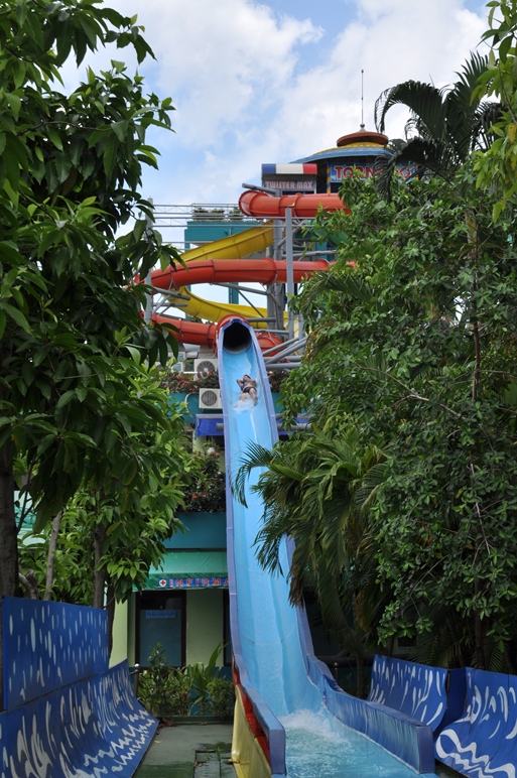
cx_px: 258
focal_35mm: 75
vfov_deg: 27.0
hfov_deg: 18.1
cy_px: 389
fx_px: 1619
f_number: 14
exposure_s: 1/125
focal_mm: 50
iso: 200
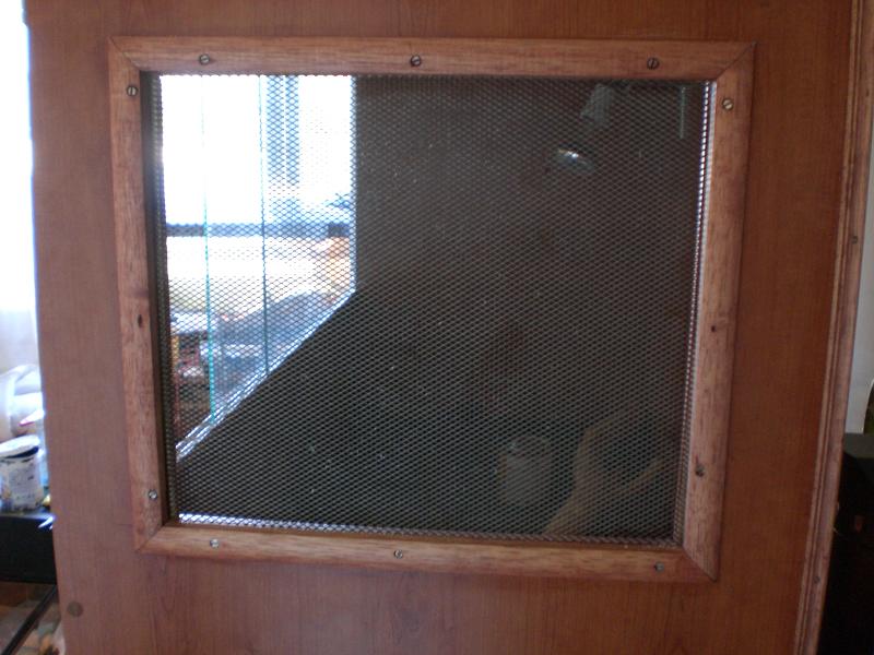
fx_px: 959
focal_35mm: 38
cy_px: 328
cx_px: 437
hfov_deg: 49.0
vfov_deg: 37.7
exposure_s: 1/20
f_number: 3.1
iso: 200
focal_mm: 6.3
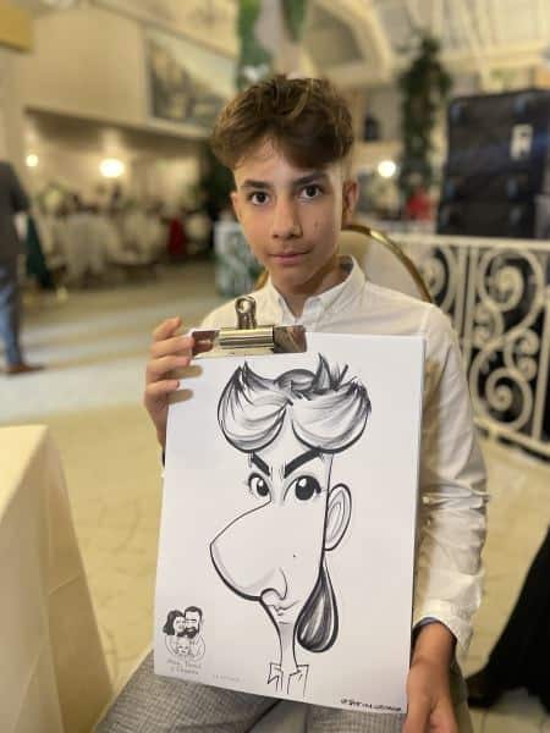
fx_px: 551
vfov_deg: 67.3
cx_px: 275
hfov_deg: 53.1
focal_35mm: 26
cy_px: 366
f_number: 1.6
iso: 400
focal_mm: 4.2
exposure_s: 1/33
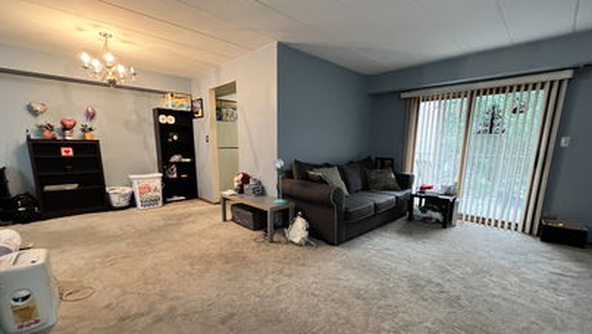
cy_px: 194
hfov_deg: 102.9
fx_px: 236
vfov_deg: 70.1
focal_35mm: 15
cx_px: 305
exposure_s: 1/60
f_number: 1.8
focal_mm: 1.57
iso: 640
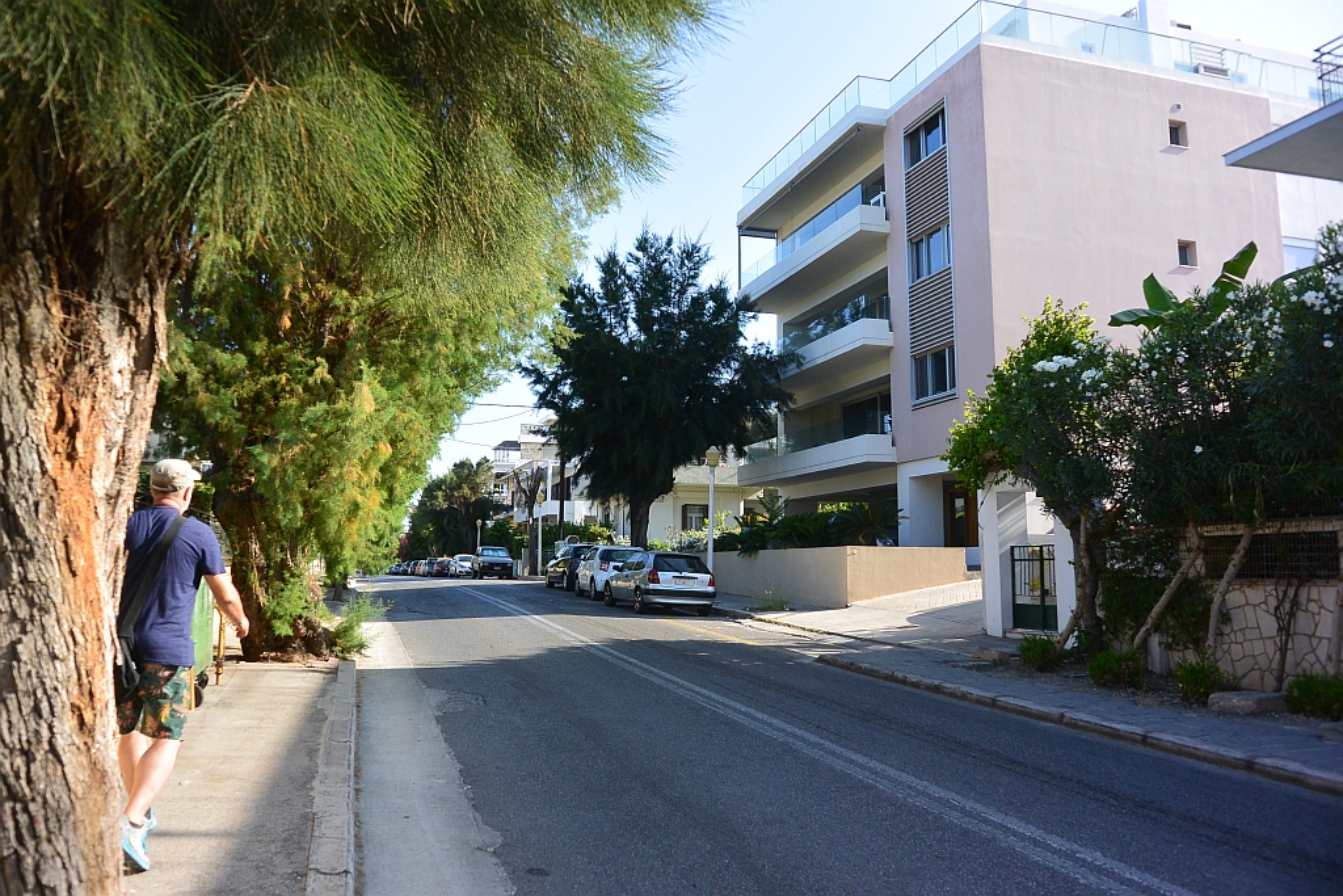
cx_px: 672
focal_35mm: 27
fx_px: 1007
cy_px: 448
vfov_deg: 47.9
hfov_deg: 67.4
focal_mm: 10
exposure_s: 1/500
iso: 160
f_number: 4.5
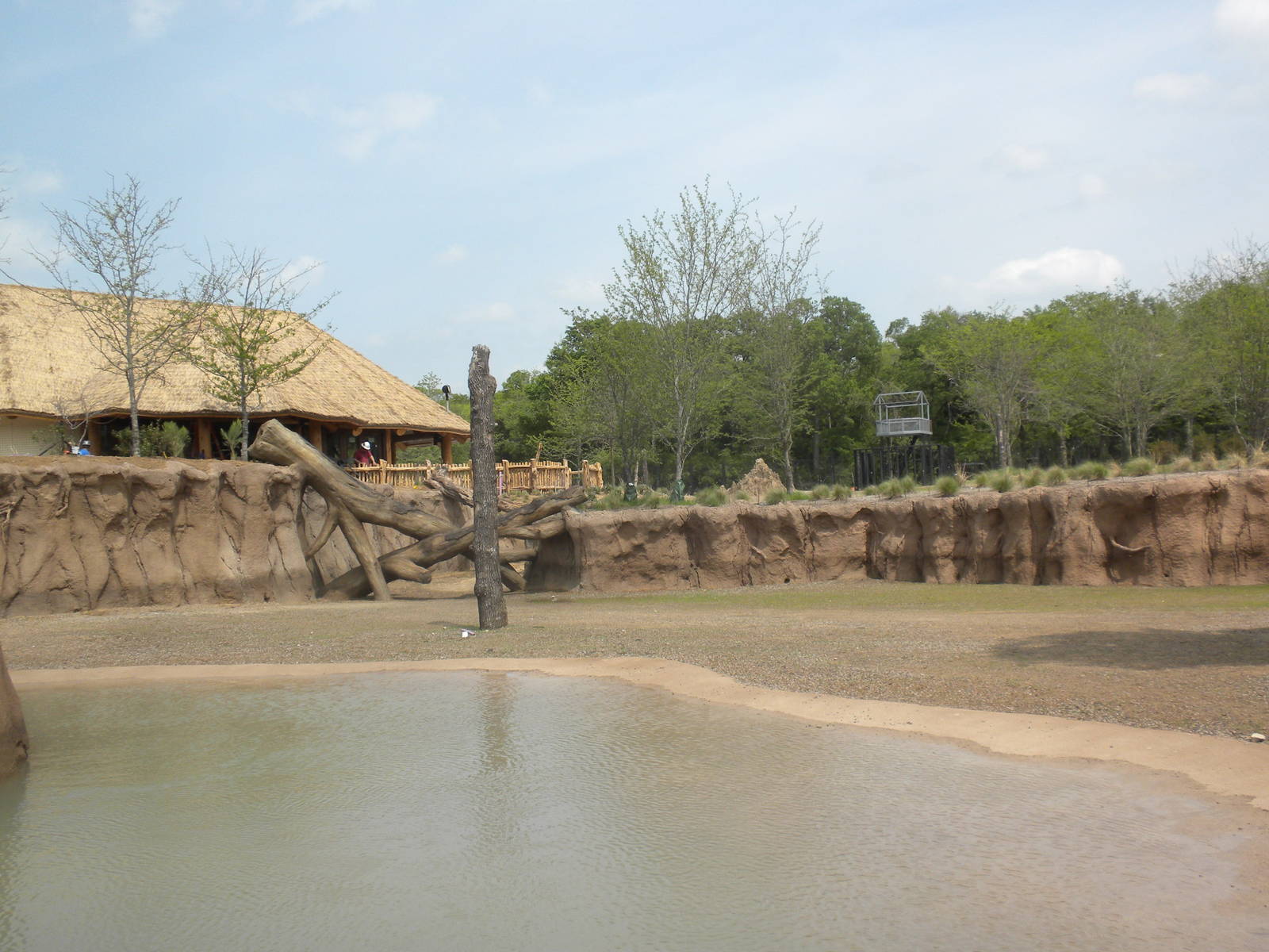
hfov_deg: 50.1
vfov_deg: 38.7
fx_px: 1356
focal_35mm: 37
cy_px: 476
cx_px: 634
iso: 64
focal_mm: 6.6
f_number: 10
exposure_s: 1/113
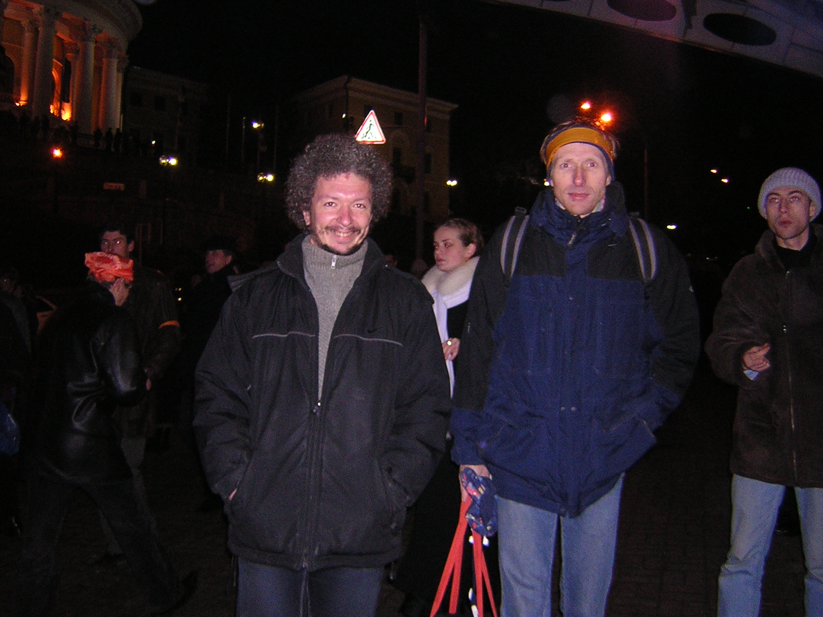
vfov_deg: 39.7
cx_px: 412
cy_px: 308
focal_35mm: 36
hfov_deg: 51.4
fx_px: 856
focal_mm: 4.7
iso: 400
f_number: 2.6
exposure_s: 1/60.1
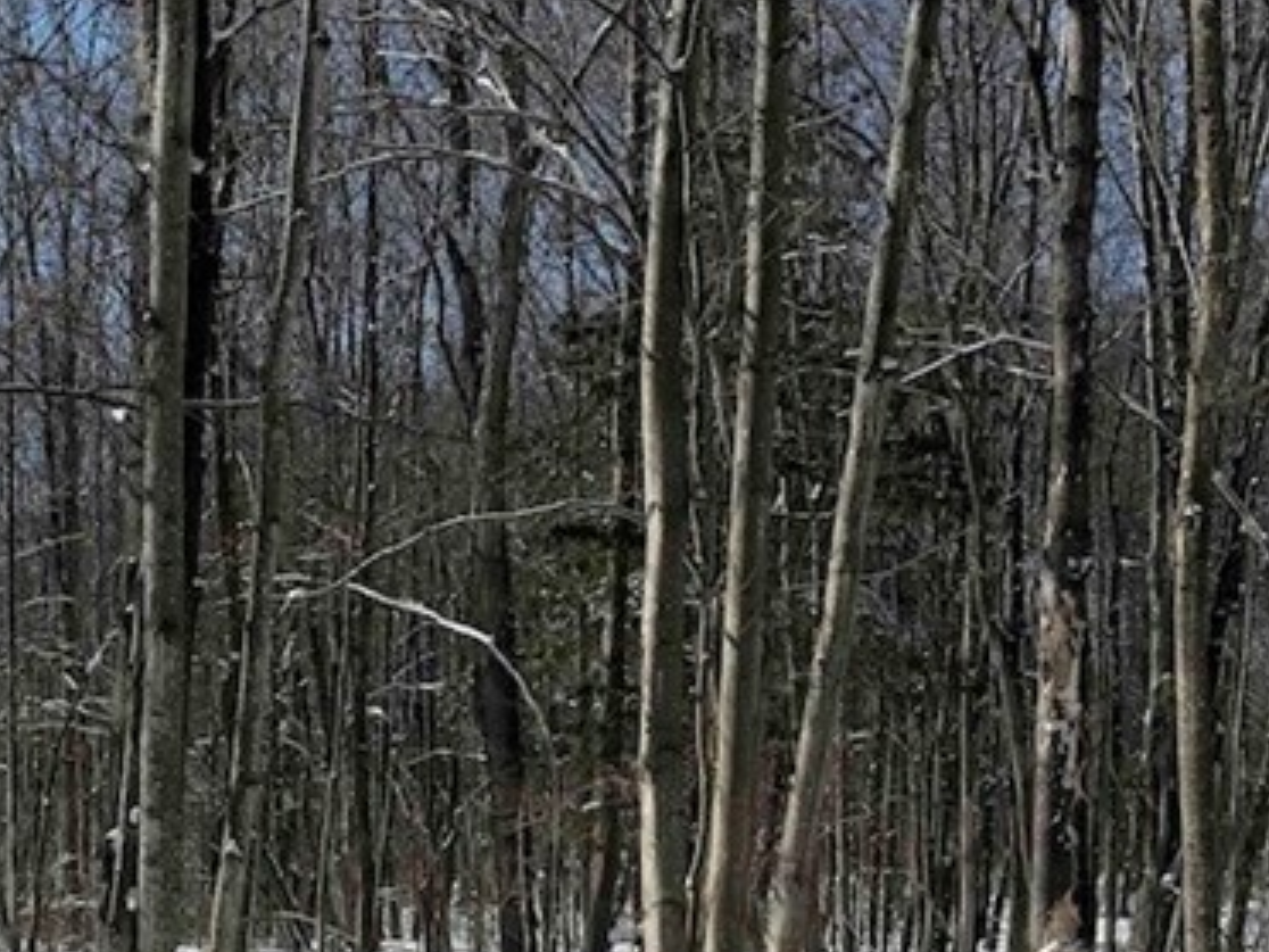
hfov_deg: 29.1
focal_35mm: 66
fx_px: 2420
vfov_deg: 21.5
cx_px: 368
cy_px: 949
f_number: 1.78
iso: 80
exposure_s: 1/7353
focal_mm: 6.76
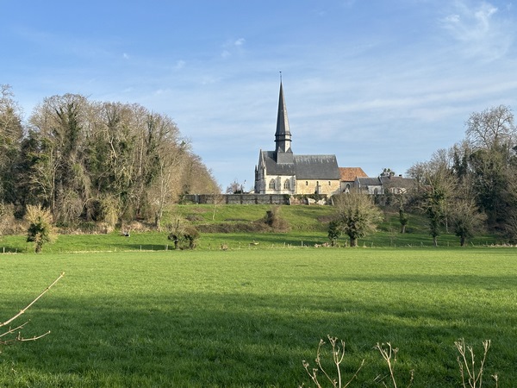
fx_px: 717
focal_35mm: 48
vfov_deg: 30.3
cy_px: 194
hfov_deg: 39.7
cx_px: 258
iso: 64
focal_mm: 6.86
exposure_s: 1/2469
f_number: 1.78
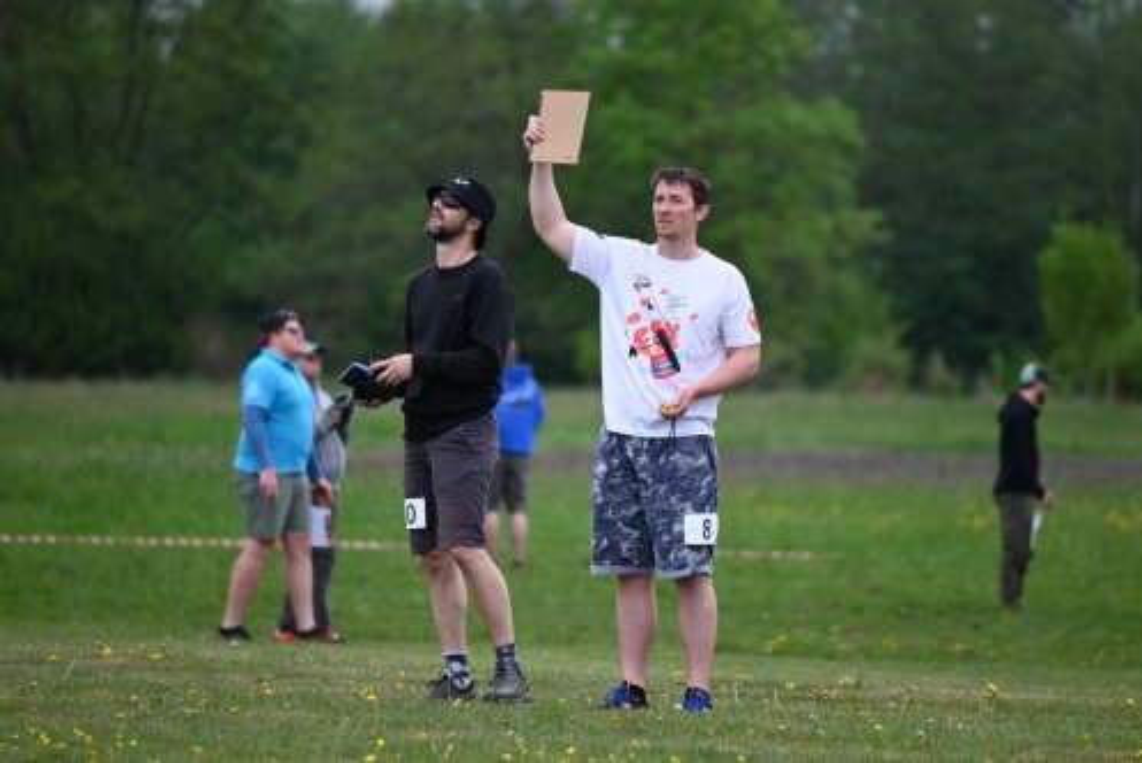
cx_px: 571
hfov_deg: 5.2
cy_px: 382
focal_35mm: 400
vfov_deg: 3.4
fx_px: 12696
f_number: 6.3
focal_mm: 400
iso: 800
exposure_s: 1/640
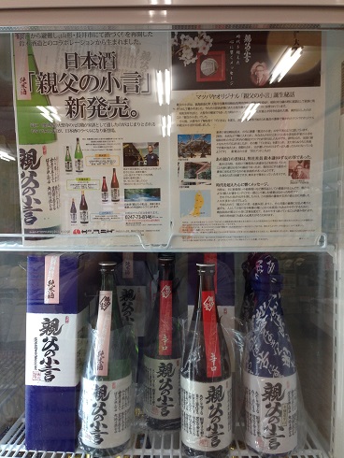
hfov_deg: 43.0
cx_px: 172
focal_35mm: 33
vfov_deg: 55.3
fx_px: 437
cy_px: 229
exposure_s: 1/60
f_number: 2.4
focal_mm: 4.12
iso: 64
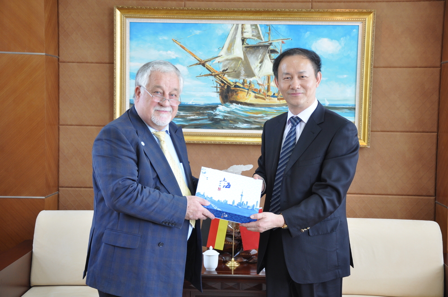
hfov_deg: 35.1
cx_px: 224
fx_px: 708
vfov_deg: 23.7
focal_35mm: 57
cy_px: 148
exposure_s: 1/30
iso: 400
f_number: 5
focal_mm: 38
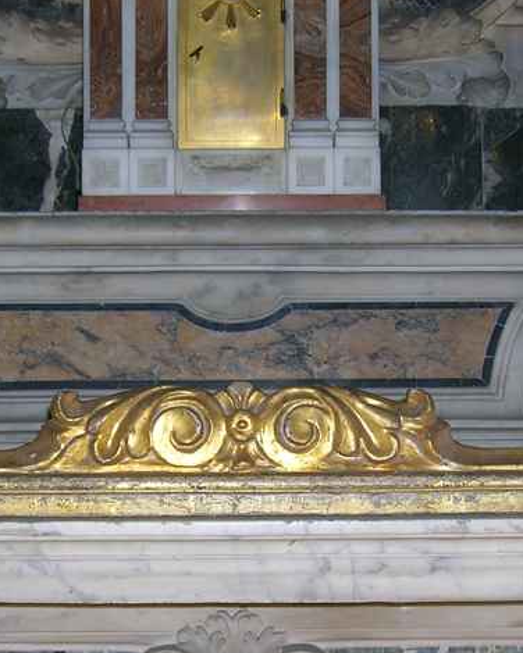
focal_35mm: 71
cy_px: 431
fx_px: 1374
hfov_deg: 21.6
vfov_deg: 26.6
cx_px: 242
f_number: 3
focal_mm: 6.4
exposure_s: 1/60.1
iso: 50
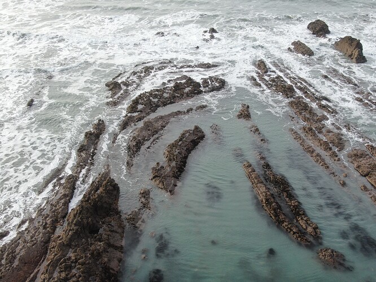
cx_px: 188
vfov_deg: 34.4
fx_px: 456
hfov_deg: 44.8
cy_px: 141
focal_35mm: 42
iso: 100
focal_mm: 7.23
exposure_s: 1/320
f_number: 3.5
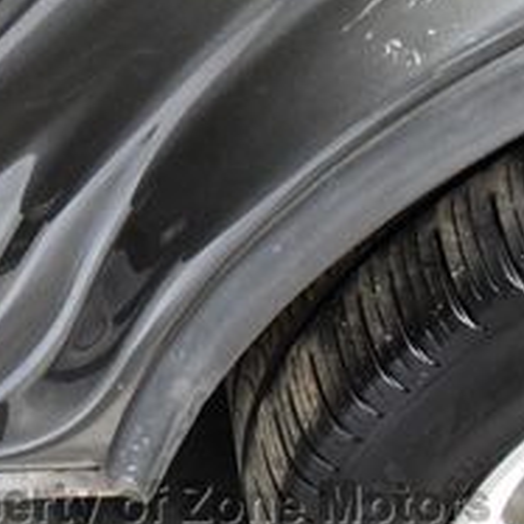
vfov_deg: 16.1
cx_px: -311
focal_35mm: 105
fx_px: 1798
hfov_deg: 15.1
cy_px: -42
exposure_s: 1/60
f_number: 3.5
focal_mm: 18
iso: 3200
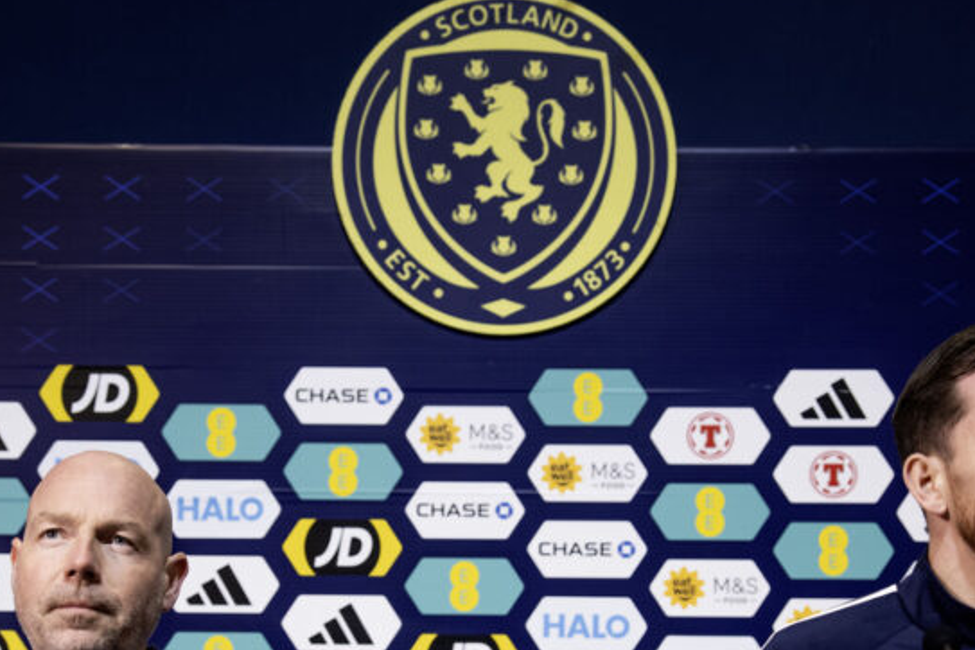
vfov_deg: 13.8
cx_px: 481
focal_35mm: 98
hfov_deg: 20.8
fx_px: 2654
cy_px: 575
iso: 800
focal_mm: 52
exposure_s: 1/125
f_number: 2.8
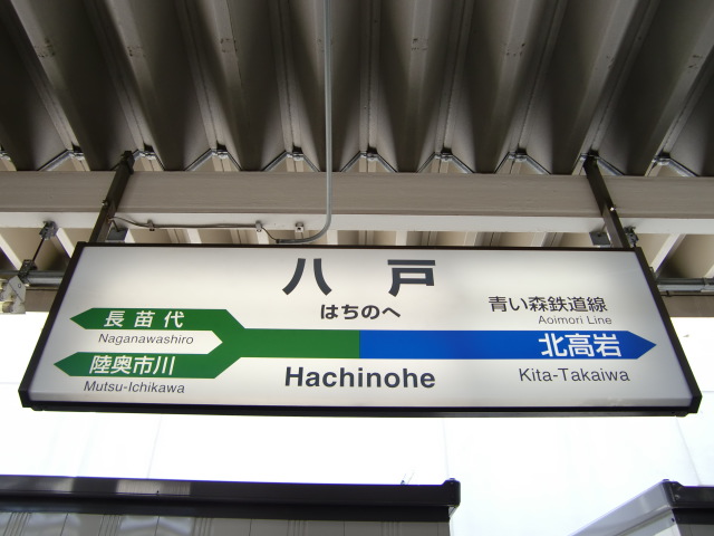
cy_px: 268
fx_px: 578
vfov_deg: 49.7
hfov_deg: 63.4
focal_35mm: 28
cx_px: 357
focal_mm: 4.9
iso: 64
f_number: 2.6
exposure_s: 1/100
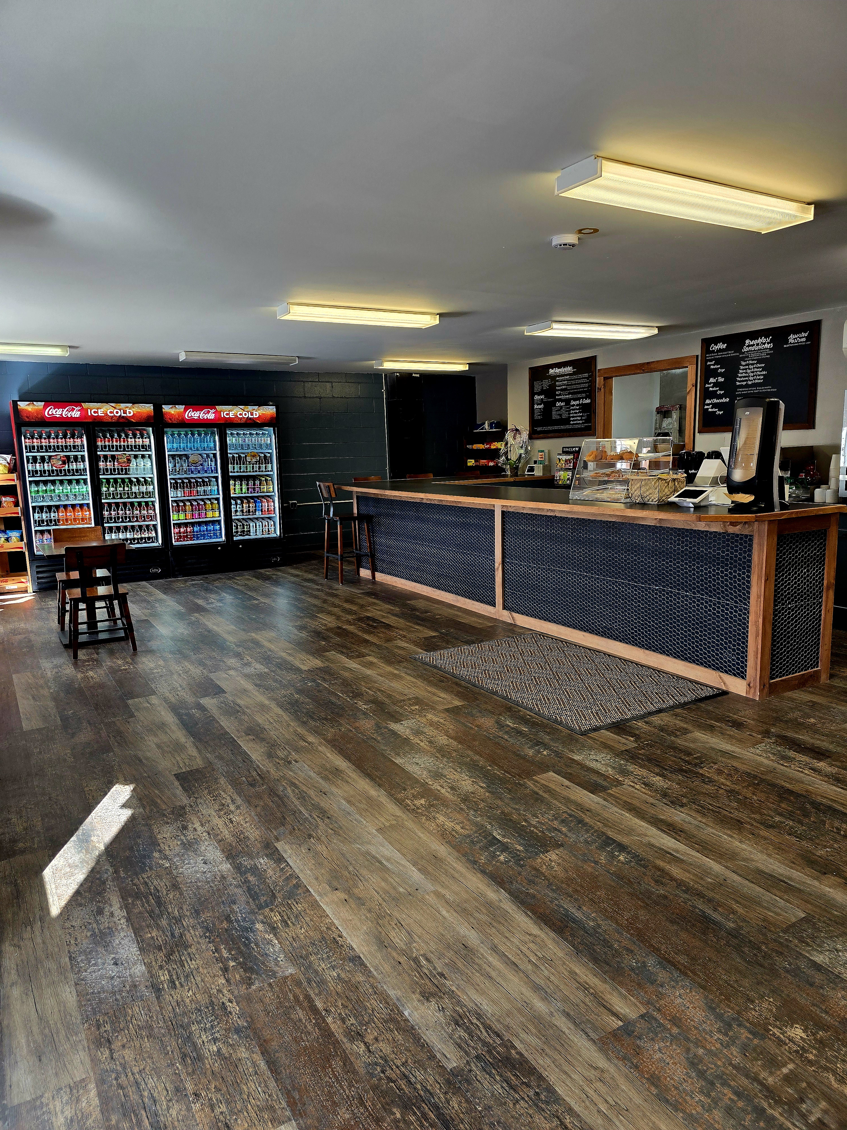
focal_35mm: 23
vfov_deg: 73.9
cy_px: 565
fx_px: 750
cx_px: 424
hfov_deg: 58.9
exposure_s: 1/120
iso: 80
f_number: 1.7
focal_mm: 6.3
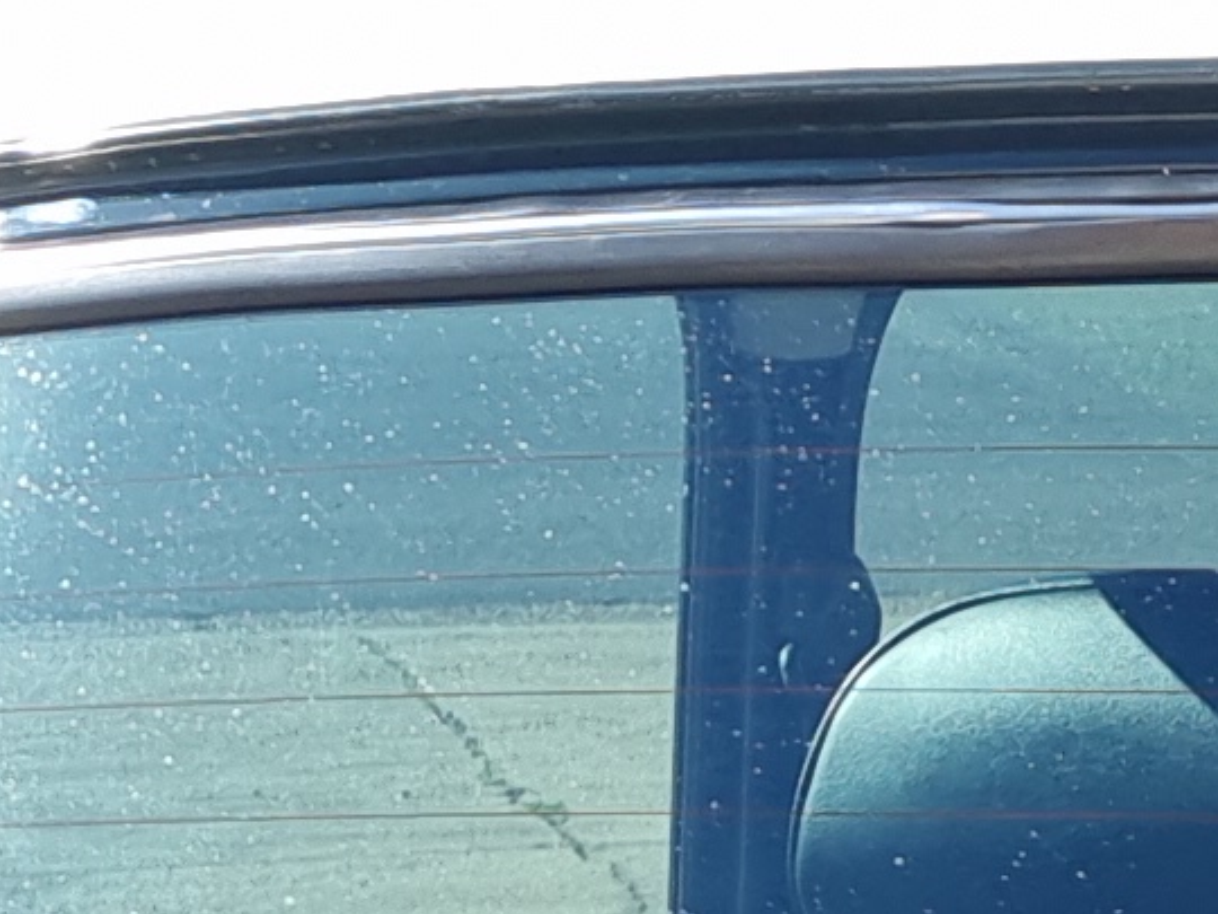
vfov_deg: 7.1
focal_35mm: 194
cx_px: 2147
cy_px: 2340
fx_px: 6826
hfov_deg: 9.7
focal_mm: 5.4
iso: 50
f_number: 1.8
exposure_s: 1/1399
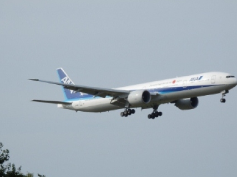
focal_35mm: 198
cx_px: 136
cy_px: 94
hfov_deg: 10.0
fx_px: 1355
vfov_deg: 7.5
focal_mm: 30.2
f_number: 5.7
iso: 80
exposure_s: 1/500
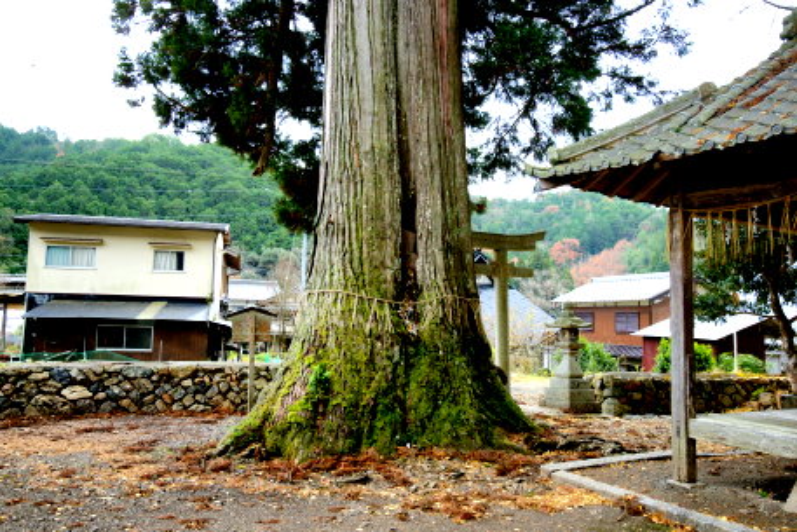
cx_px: 398
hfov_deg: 65.5
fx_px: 620
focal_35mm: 28
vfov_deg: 46.4
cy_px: 266
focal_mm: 28
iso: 800
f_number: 9
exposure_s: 1/100
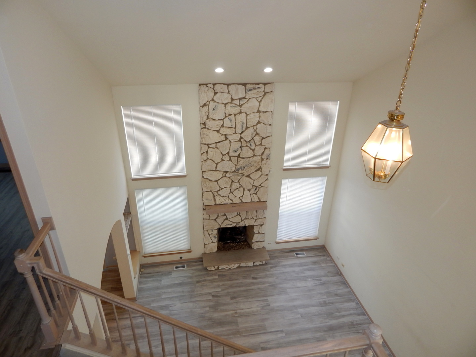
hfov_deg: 76.4
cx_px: 238
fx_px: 303
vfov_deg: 61.1
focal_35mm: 22
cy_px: 178
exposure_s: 1/50
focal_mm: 4
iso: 125
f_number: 3
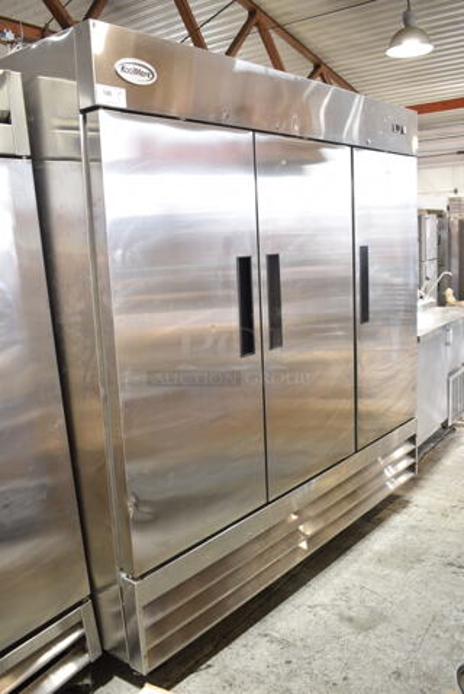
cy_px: 347
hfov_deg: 40.0
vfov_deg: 57.2
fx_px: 637
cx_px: 232
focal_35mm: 33
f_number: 3.8
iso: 450
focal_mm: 22
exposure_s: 1/30
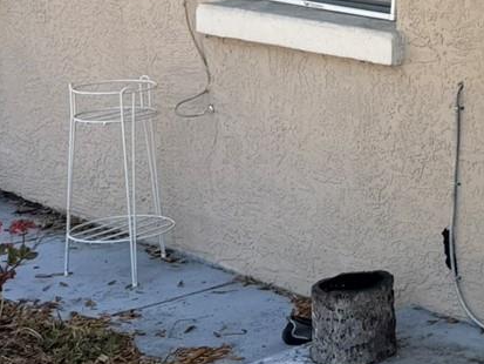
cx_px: 860
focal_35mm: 93
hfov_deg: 17.3
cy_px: -28
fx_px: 1301
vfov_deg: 15.5
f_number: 1.78
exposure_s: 1/660
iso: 80
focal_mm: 6.76
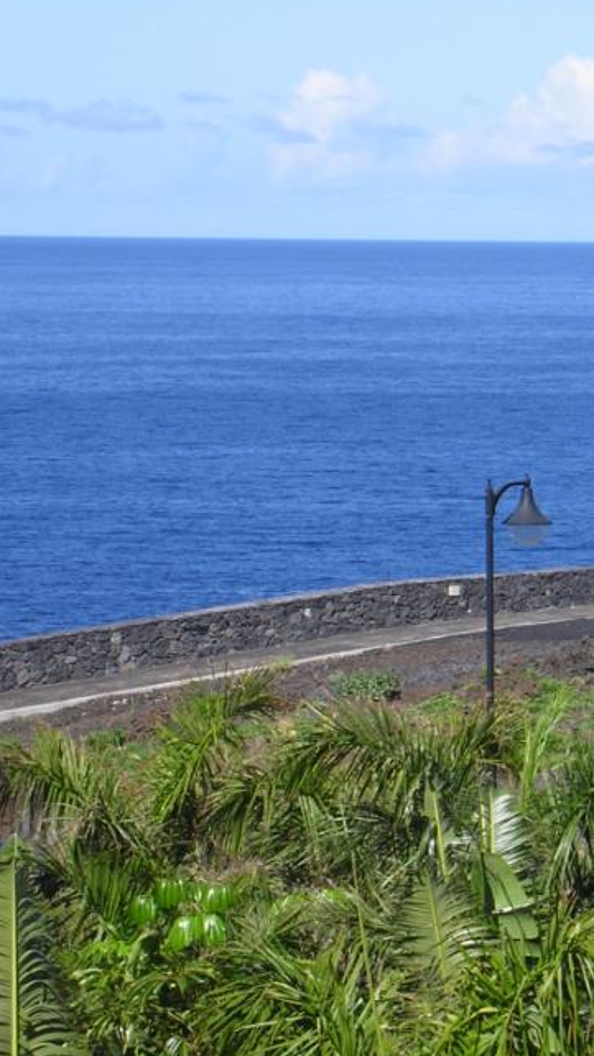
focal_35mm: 198
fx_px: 5546
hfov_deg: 6.1
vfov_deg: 10.9
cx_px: 602
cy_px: 428
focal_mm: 23.4
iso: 100
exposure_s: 1/250
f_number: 8
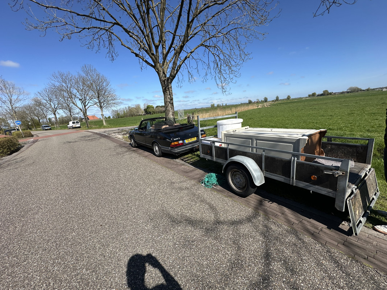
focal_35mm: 14
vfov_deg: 85.7
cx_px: 194
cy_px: 145
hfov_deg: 102.1
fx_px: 156
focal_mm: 2.22
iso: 50
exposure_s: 1/1667
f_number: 2.2
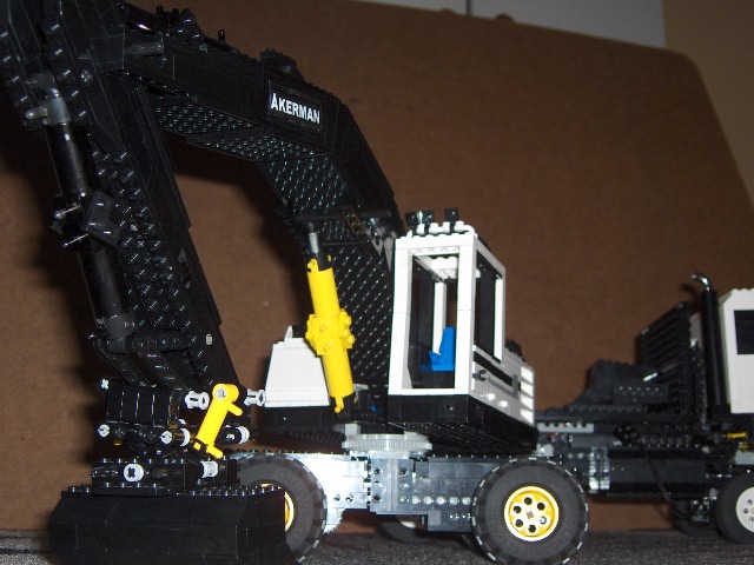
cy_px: 282
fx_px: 958
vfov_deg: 32.9
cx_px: 377
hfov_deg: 42.9
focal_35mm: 44
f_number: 2.9
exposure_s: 1/60
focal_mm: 9
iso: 100
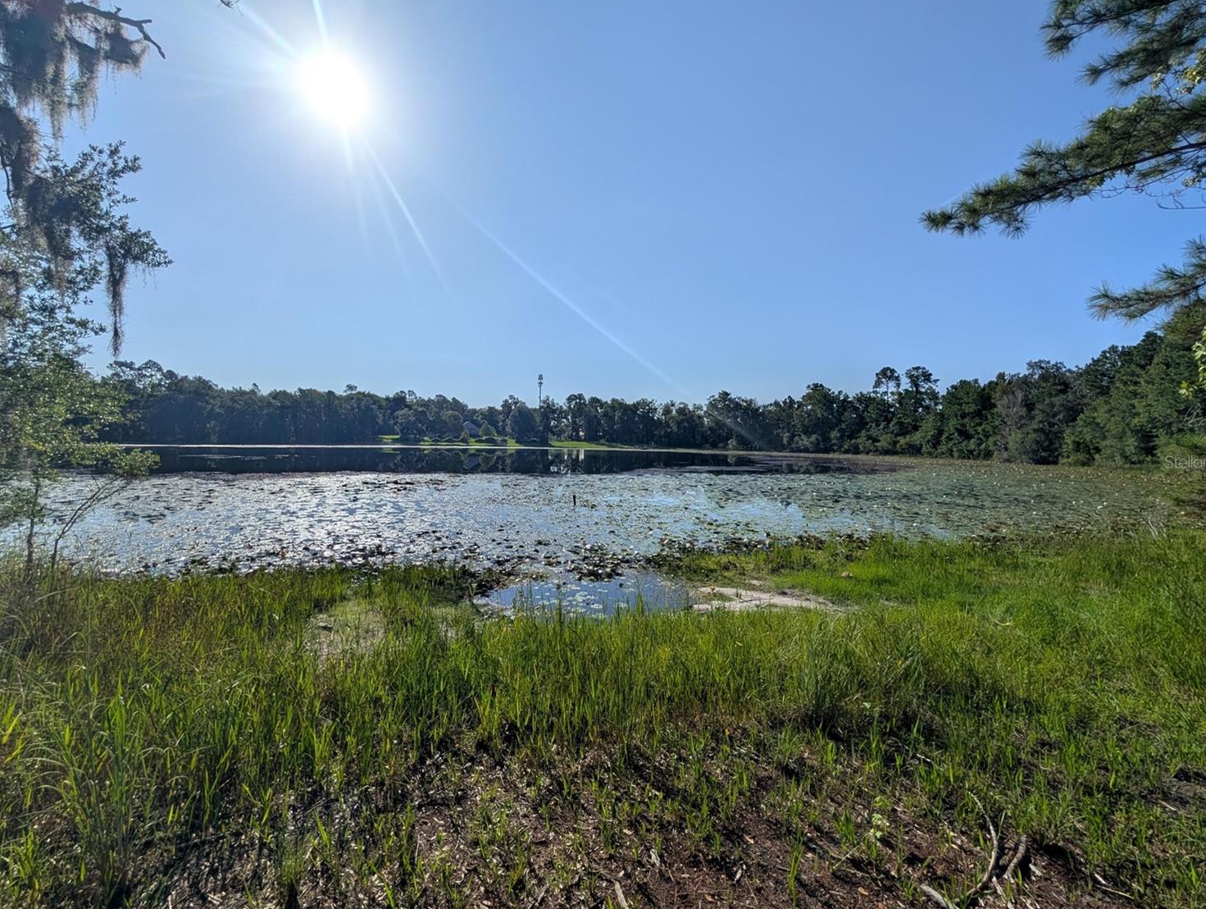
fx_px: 454
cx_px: 589
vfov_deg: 90.1
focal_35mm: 13
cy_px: 462
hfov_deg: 106.1
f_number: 1.7
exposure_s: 1/9804
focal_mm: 2.02
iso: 53
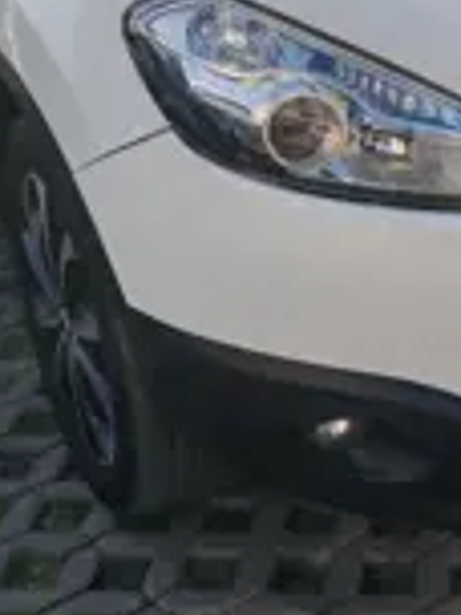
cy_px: 303
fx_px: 1261
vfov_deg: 27.4
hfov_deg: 19.8
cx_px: 518
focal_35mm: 71
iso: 50
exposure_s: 1/1400
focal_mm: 5.52
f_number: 1.95
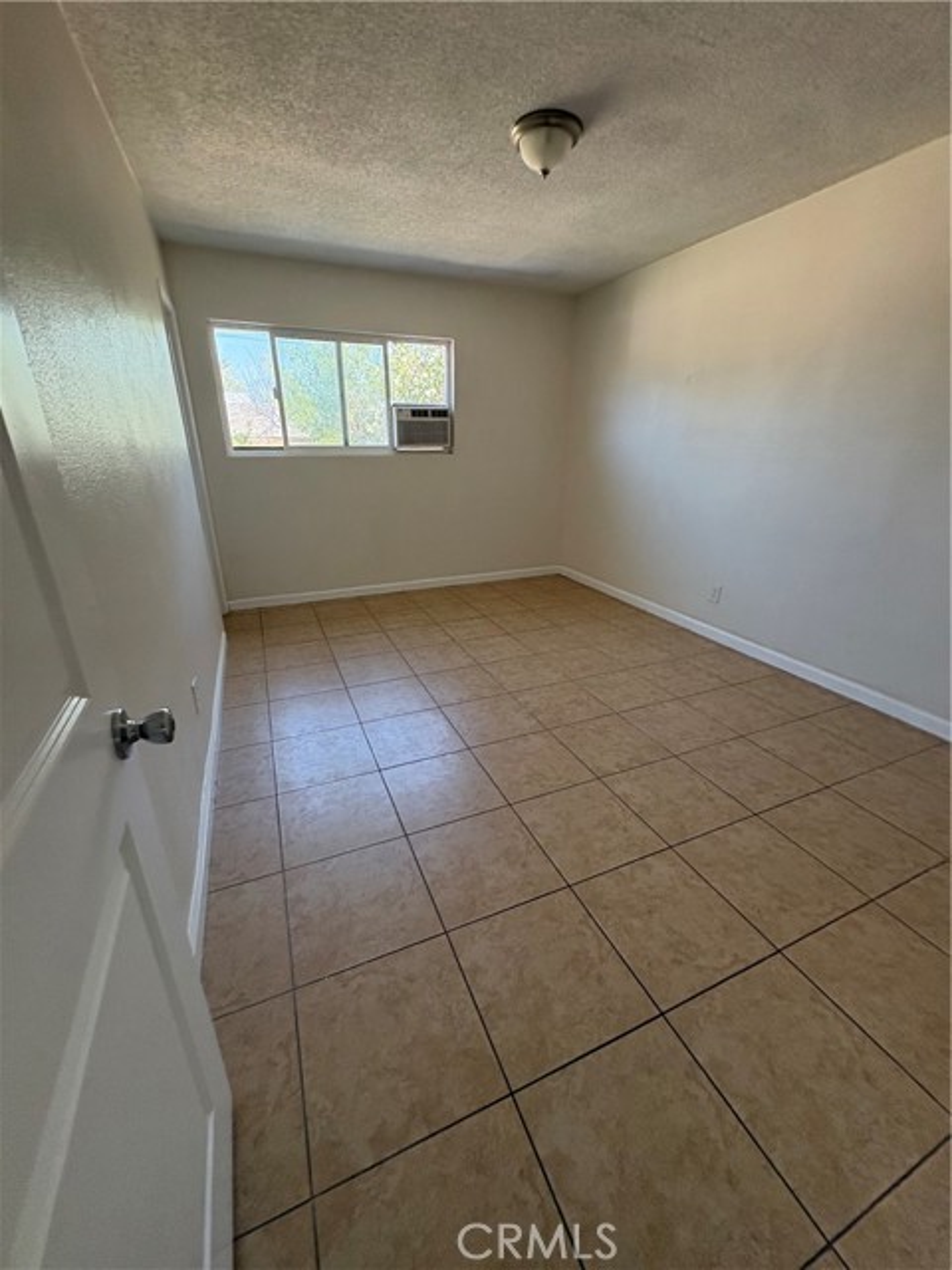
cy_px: 635
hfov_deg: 85.7
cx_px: 476
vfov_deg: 102.1
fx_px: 513
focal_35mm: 14
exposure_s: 1/99
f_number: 2.2
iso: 160
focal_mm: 2.22
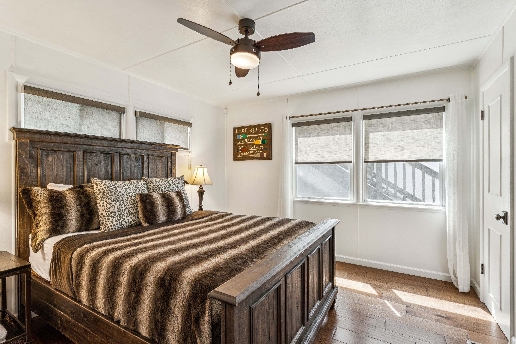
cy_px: 172
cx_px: 258
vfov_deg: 71.4
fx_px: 239
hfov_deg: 94.3
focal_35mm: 17
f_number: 13
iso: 100
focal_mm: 16.7
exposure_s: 1/2
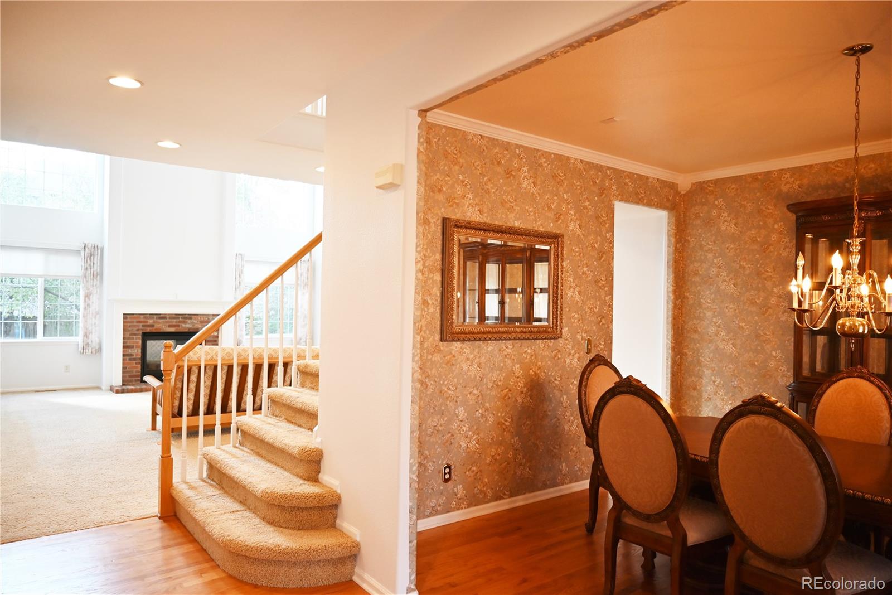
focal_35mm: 25
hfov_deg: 71.5
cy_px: 298
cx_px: 446
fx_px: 619
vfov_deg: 51.3
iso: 1100
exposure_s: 1/125
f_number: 4
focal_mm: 25
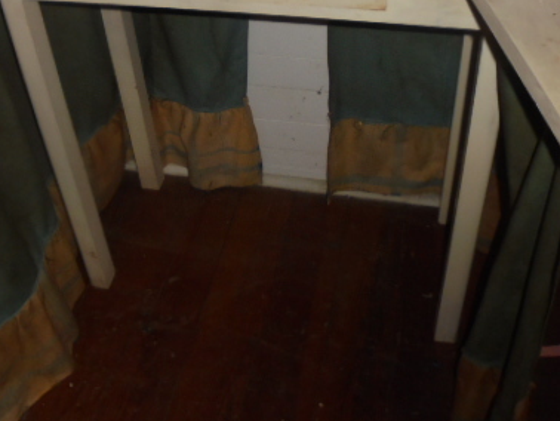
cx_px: 267
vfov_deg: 32.2
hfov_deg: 42.9
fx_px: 712
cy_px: 99
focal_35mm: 44
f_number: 3.5
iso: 200
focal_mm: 4.6
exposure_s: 1/30
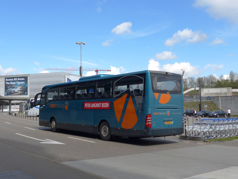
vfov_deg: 35.1
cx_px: 119
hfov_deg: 45.8
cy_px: 90
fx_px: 282
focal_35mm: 41
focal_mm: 8.4
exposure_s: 1/1300
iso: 80
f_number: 2.8
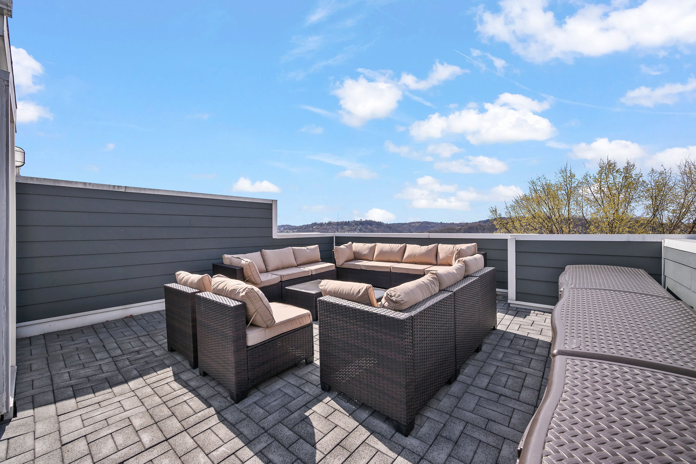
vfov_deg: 81.2
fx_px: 271
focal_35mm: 14
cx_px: 348
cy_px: 232
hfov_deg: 104.3
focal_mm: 14
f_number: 8
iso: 400
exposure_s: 1/1600
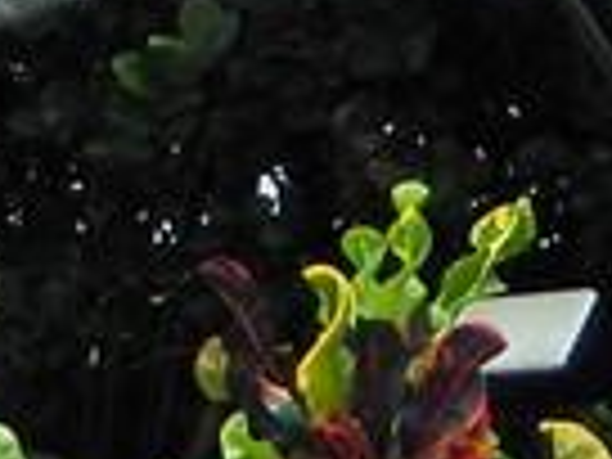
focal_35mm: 436
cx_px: -284
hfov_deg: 4.5
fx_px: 7708
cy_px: -927
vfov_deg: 3.3
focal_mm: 10.4
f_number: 4.6
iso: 180
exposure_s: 1/400
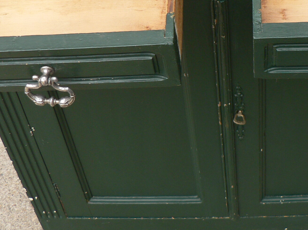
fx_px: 623
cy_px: 30
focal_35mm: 70
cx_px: 221
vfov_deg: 20.6
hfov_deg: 27.5
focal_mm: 6
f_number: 2.8
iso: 80
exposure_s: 1/160
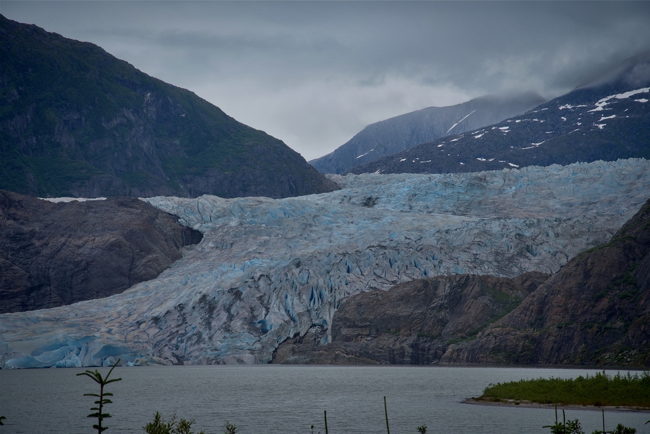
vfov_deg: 11.4
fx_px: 2167
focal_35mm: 120
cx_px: 325
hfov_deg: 17.1
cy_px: 217
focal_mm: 120
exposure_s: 1/320
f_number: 9
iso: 100
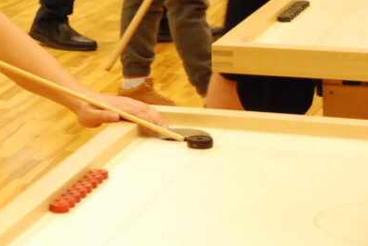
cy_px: -33
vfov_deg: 6.7
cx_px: -95
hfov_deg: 9.9
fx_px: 2098
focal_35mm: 205
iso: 1600
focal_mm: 52
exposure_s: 1/80
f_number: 5
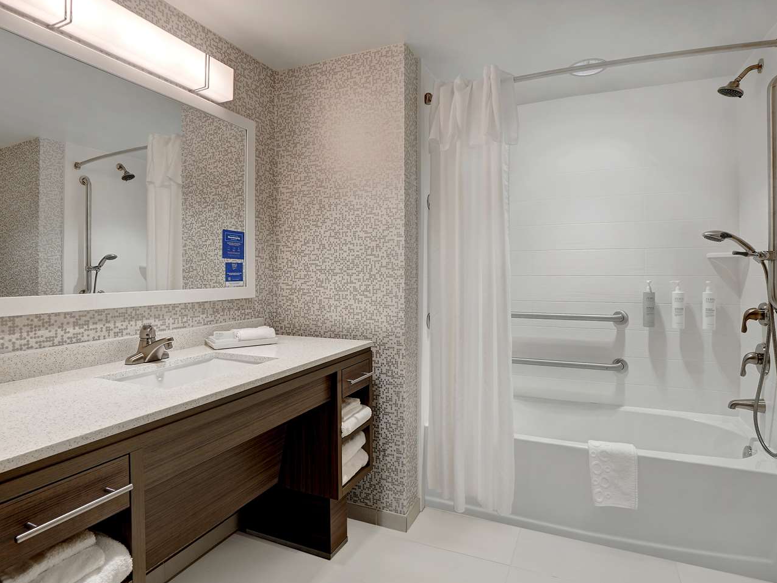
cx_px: 408
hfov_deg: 91.0
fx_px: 381
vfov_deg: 74.7
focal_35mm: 17
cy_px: 301
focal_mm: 10
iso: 200
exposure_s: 1/25
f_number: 8
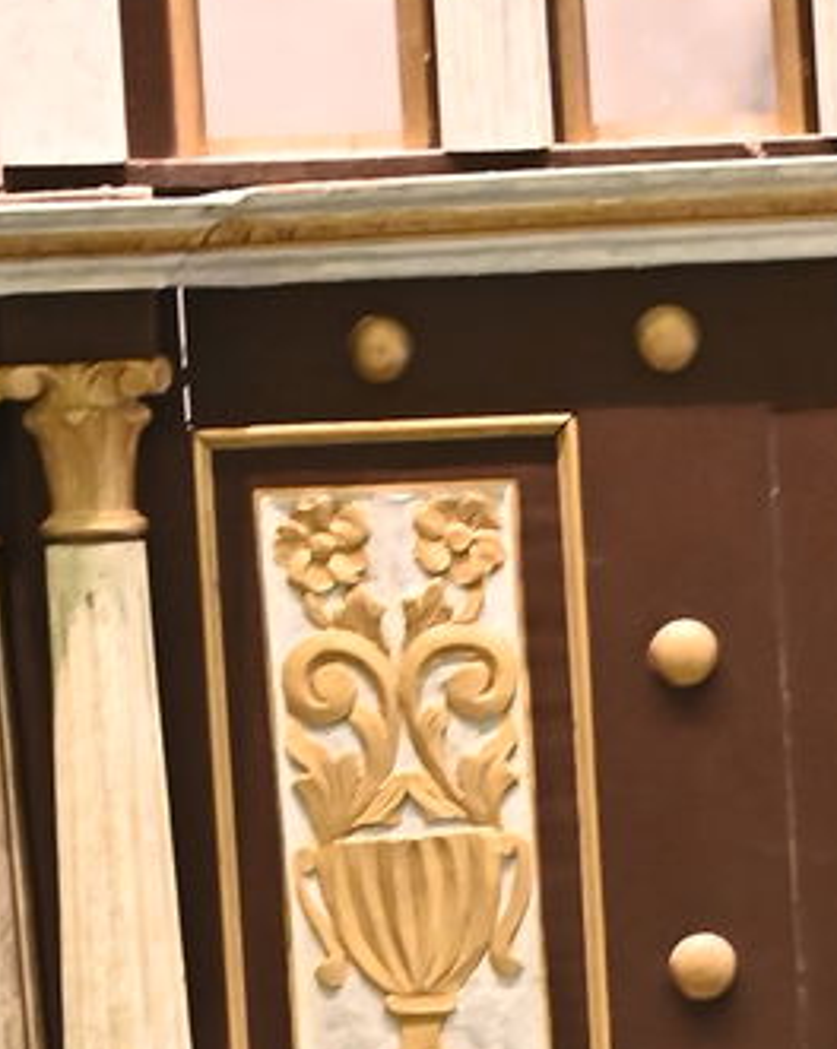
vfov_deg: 1.9
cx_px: 1684
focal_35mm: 1014
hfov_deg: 1.5
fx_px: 31457
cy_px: 2775
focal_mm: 170
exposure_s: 1/160
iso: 2500
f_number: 6.3
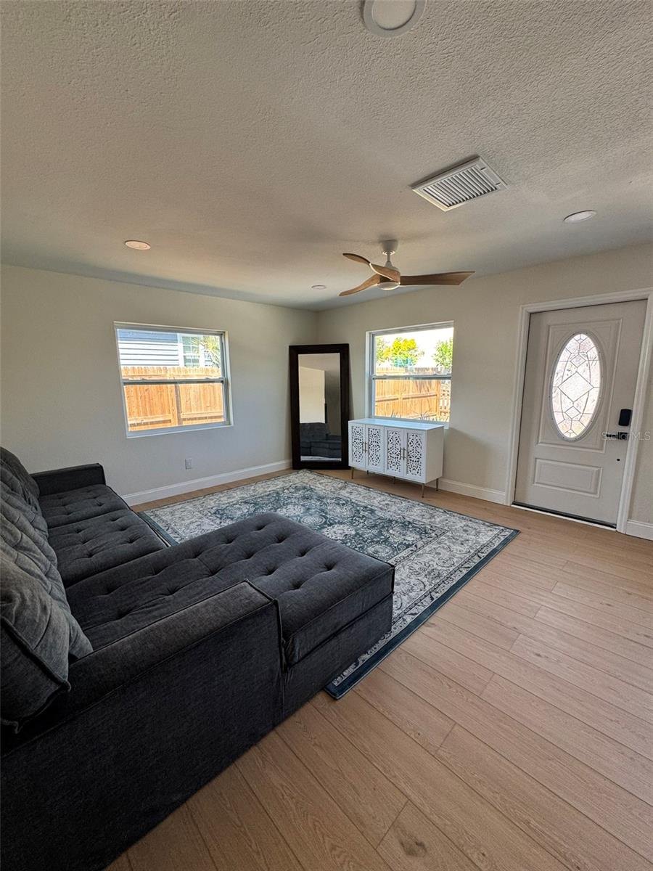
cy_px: 436
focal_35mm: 14
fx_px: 352
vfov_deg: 102.1
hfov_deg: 85.7
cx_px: 326
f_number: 2.2
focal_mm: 2.22
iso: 100
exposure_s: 1/99
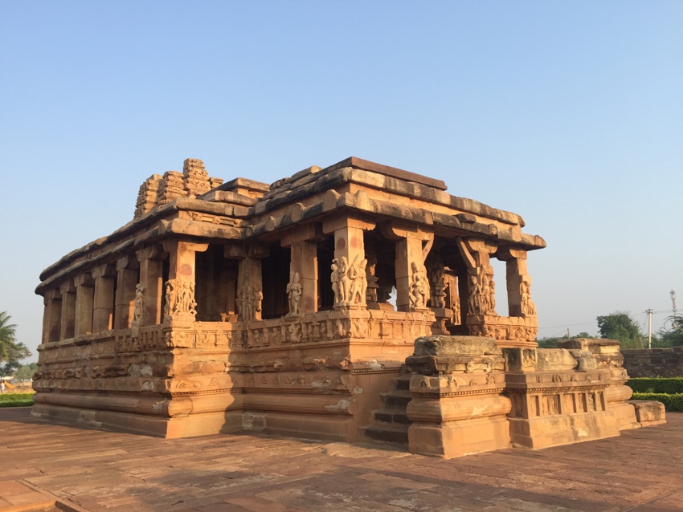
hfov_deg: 61.6
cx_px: 342
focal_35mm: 29
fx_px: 572
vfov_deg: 48.2
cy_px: 256
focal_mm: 4.15
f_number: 2.2
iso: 32
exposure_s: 1/628
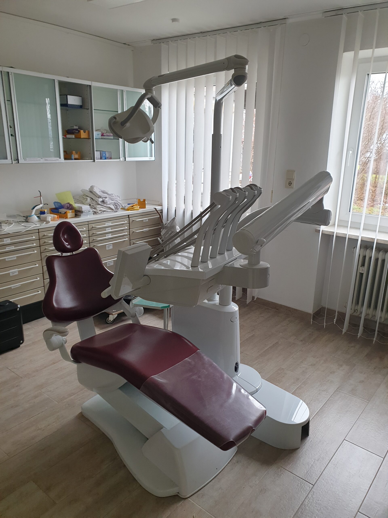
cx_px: 194
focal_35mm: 26
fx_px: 389
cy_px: 259
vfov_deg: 67.3
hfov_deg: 53.1
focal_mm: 4.3
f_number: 2.4
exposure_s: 1/50
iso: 125
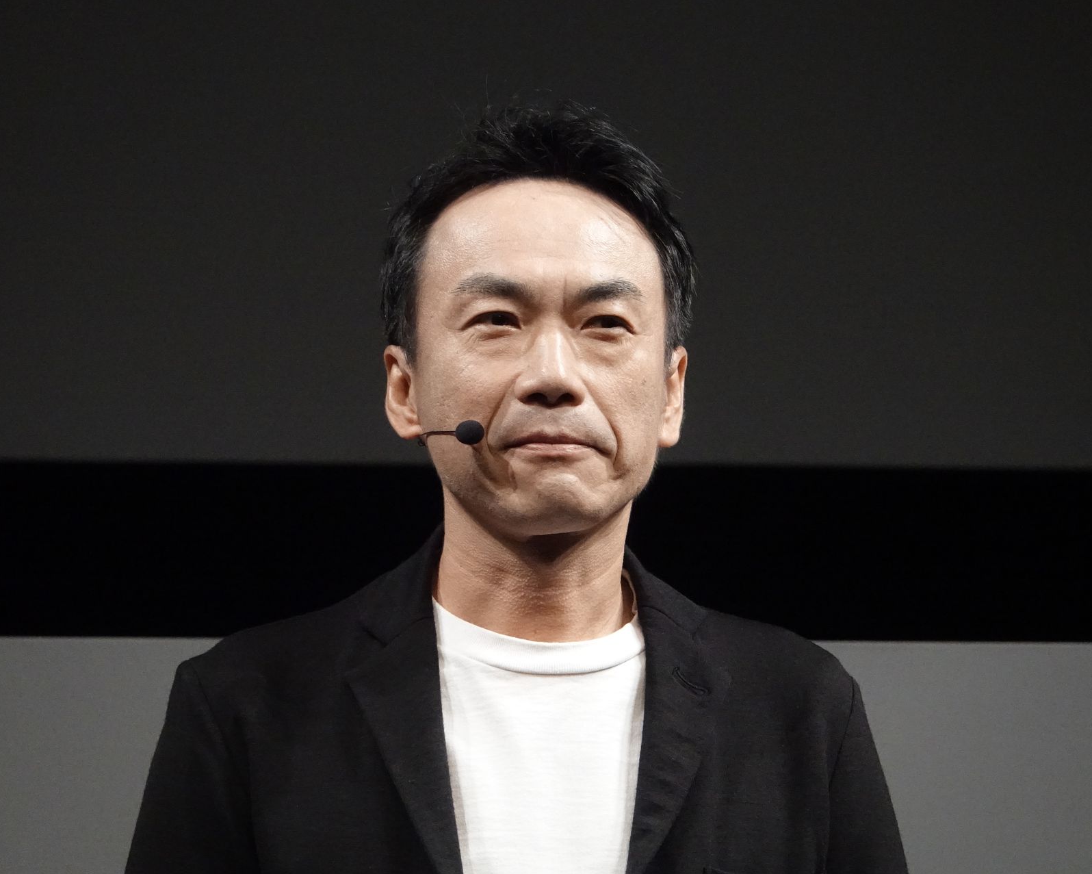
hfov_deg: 5.0
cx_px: 575
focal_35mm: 385
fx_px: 12444
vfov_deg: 4.0
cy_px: 437
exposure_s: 1/1000
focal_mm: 124.94
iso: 4000
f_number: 4
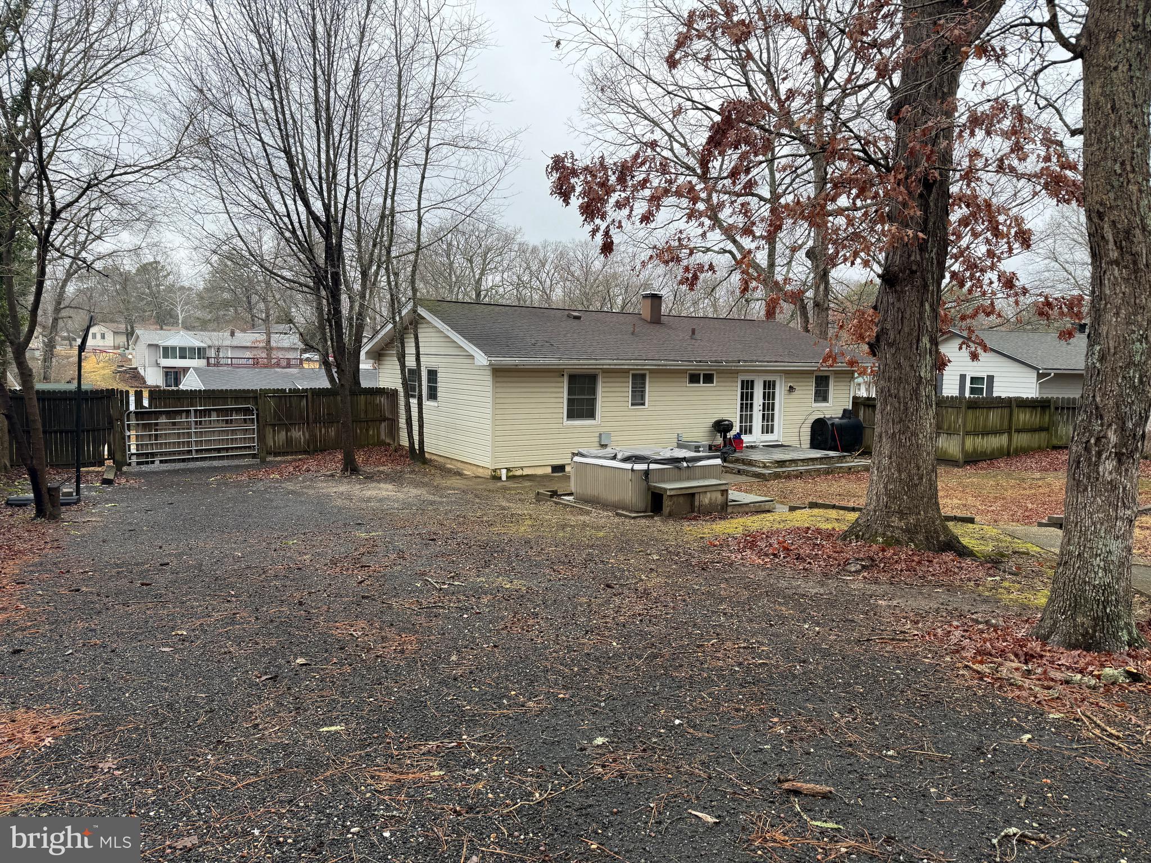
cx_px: 576
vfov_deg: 56.8
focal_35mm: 24
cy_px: 432
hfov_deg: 71.6
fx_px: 798
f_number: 1.78
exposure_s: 1/150
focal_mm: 6.76
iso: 64
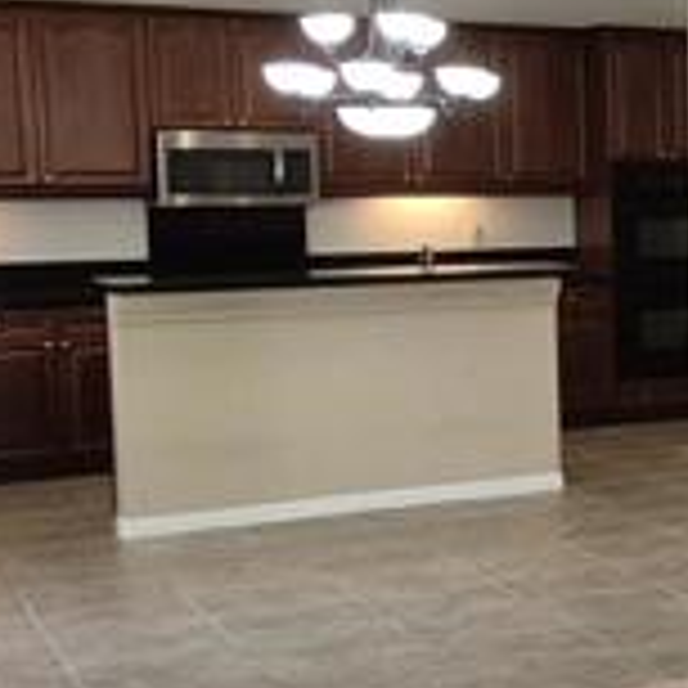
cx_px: 1340
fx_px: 1731
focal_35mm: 77
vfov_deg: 22.5
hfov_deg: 17.1
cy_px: 342
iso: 100
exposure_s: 1/60
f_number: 2.2
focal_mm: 1.74
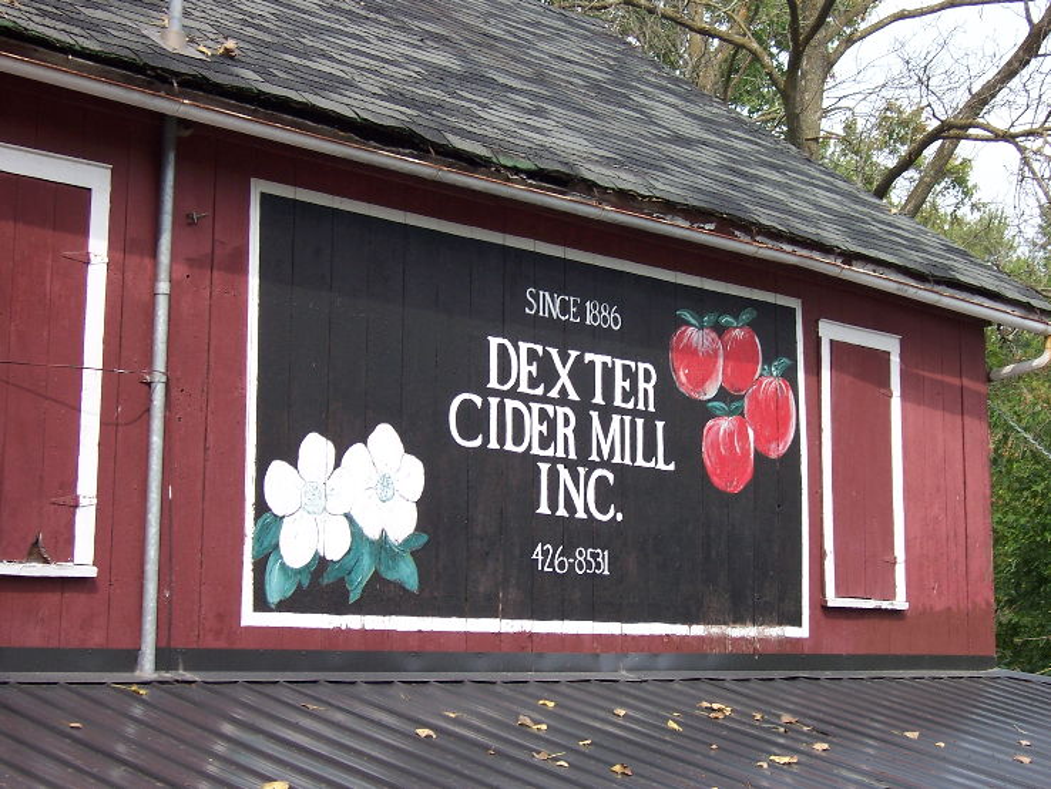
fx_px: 2217
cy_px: 394
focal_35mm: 73
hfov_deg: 26.7
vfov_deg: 20.2
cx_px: 526
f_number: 4.8
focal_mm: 12.1
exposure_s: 1/180
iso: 80
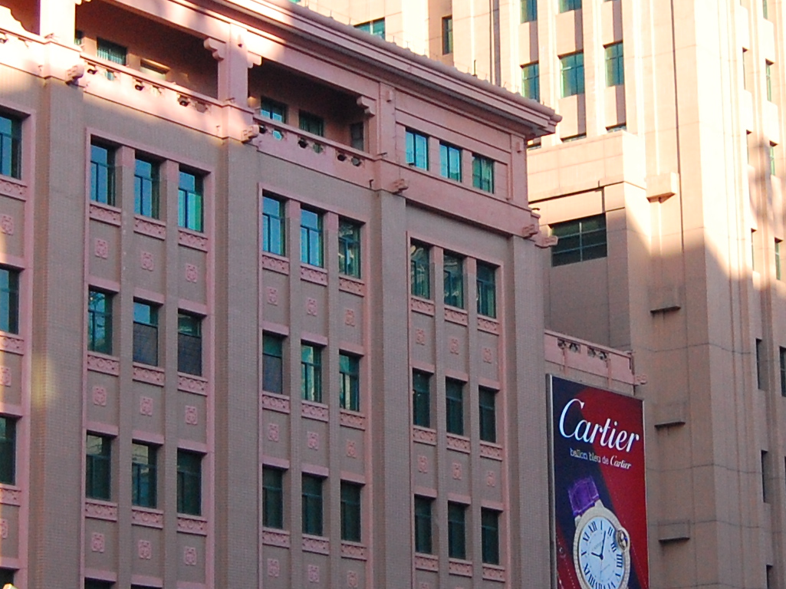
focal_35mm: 110
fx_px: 2497
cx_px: 429
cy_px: 327
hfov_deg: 17.9
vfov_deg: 13.5
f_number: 4.2
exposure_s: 1/1250
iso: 800
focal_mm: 26
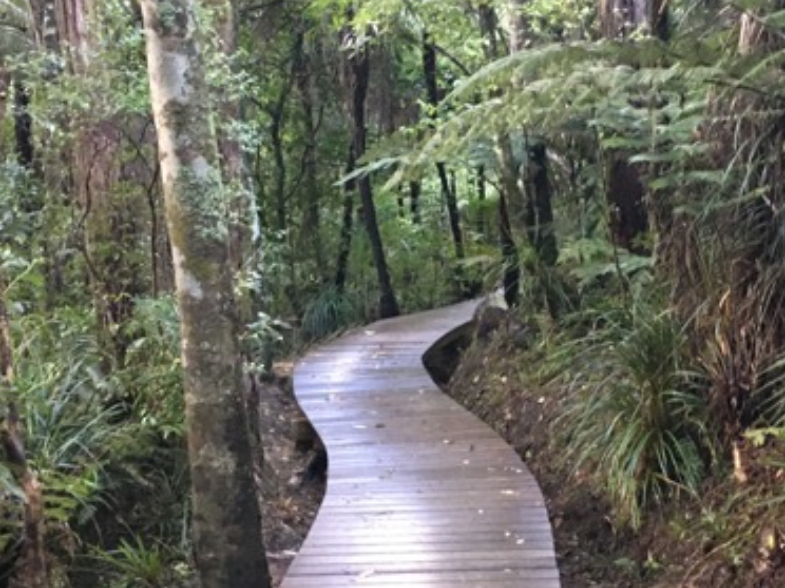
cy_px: 320
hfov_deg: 36.0
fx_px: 1202
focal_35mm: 53
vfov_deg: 27.5
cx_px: 479
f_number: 2.2
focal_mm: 4.15
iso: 250
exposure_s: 1/17
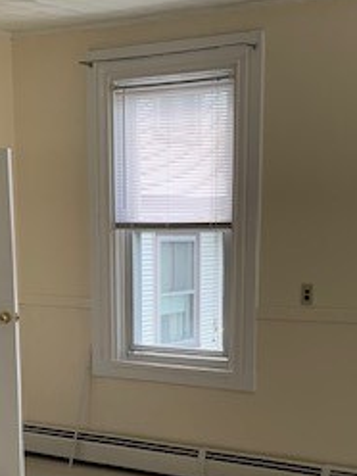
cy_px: 420
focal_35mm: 67
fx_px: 921
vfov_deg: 28.0
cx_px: 178
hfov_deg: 21.9
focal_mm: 4.25
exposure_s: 1/121
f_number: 1.8
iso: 40
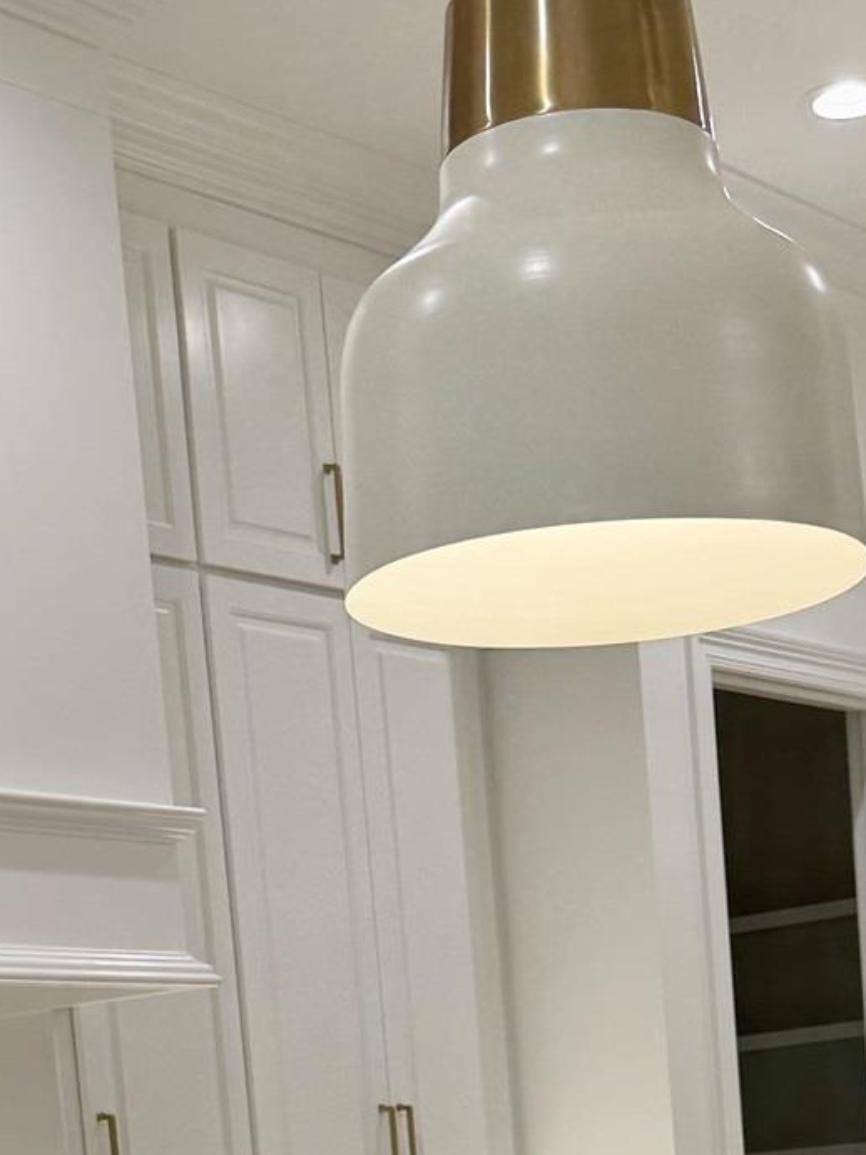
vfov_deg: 22.4
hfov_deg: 18.4
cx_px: 590
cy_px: 1416
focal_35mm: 80
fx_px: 2669
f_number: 1.78
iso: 64
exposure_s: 1/120
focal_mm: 6.76
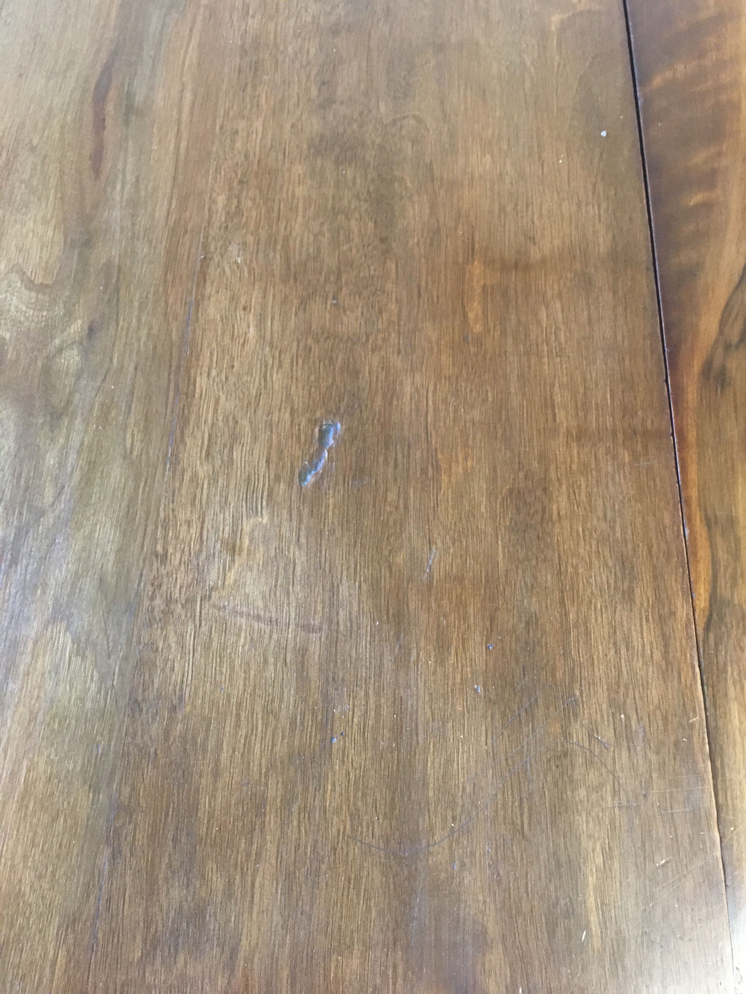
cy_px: 497
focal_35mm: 29
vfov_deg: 61.7
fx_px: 833
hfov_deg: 48.2
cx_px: 373
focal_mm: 4.15
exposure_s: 1/17
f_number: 2.2
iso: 250
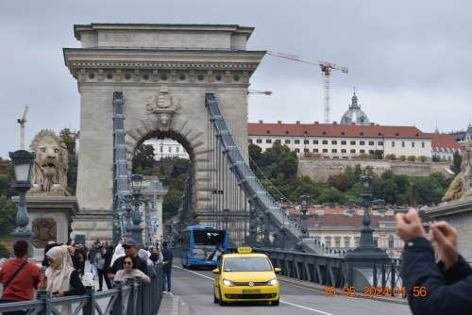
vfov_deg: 13.1
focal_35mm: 105
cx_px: 236
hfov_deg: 19.4
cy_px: 158
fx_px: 1377
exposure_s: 1/125
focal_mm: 70
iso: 110
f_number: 7.1
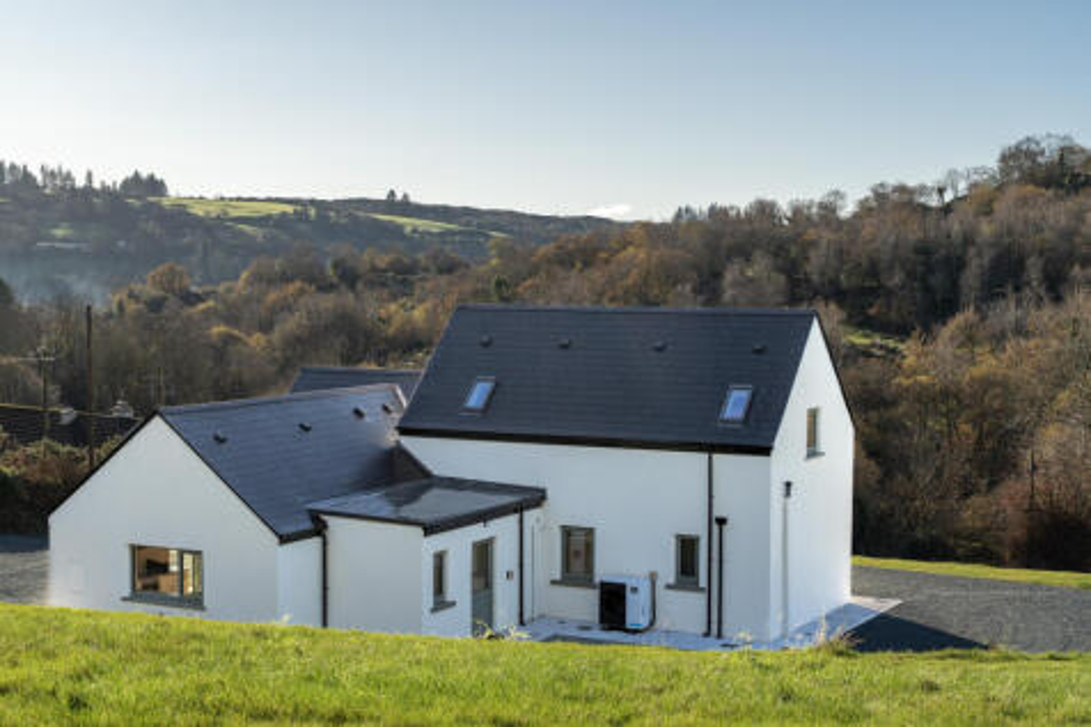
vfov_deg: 24.2
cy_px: 364
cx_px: 546
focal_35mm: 56
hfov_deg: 35.7
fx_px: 1696
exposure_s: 1/500
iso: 100
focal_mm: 56
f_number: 7.1
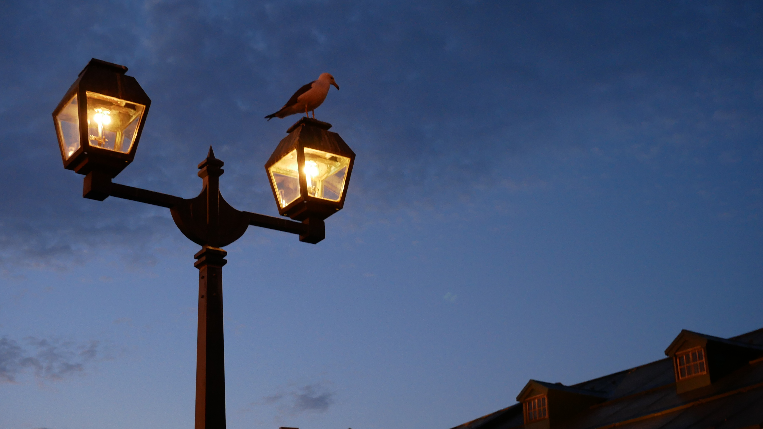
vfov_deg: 23.5
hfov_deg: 40.6
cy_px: 231
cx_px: 386
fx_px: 1032
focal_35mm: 51
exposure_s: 1/6
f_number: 5.6
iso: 800
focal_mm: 23
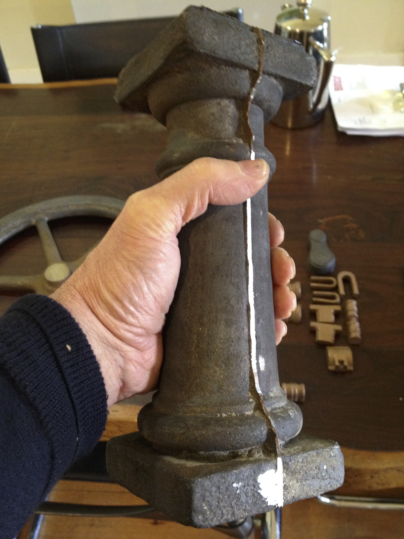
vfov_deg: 52.6
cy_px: 270
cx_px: 202
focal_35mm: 35
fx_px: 545
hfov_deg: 40.7
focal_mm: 4.28
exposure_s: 1/20
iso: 320
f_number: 2.4
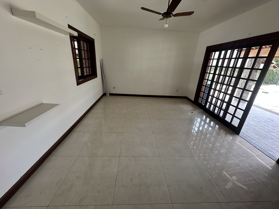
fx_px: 113
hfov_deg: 102.1
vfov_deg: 85.7
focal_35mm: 14
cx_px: 140
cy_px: 104
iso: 50
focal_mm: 2.22
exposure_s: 1/99
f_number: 2.2
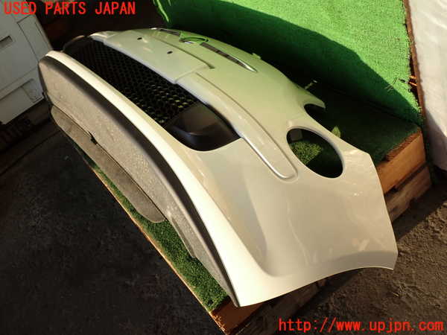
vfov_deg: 37.7
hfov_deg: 49.0
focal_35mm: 38
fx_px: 491
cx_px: 224
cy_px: 168
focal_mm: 6.83
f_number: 2.7
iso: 100
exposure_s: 1/400
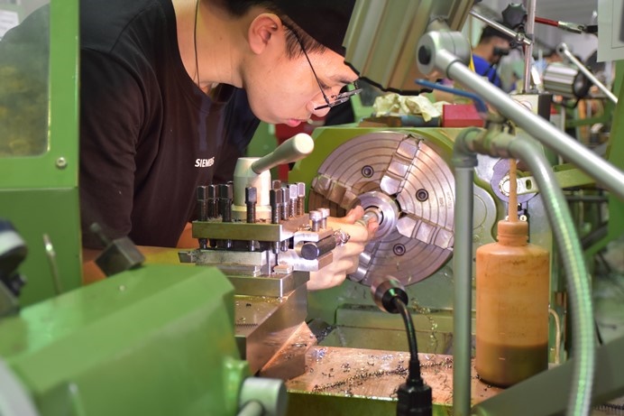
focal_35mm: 57
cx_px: 312
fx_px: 988
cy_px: 208
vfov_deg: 23.8
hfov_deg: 35.1
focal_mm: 38
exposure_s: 1/80
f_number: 4.2
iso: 800
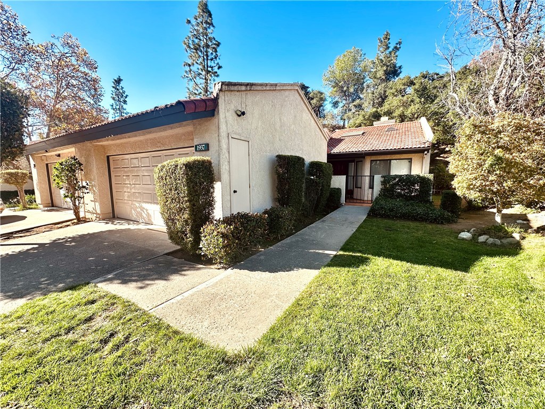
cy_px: 204
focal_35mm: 14
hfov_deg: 102.1
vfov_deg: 85.7
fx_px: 220
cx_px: 272
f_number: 2.2
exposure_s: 1/326
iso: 40
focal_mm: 2.22
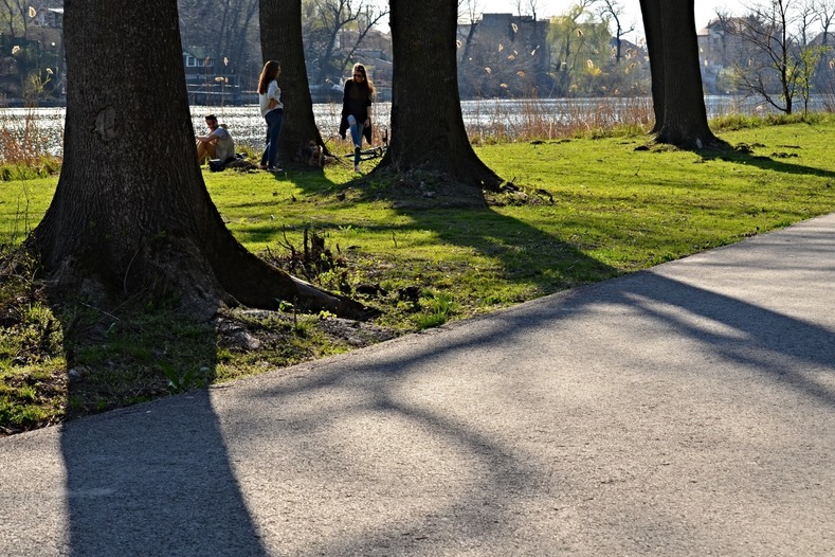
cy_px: 280
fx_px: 1937
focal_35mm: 84
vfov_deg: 16.4
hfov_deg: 24.3
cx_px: 415
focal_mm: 55
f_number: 9
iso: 200
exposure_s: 1/320
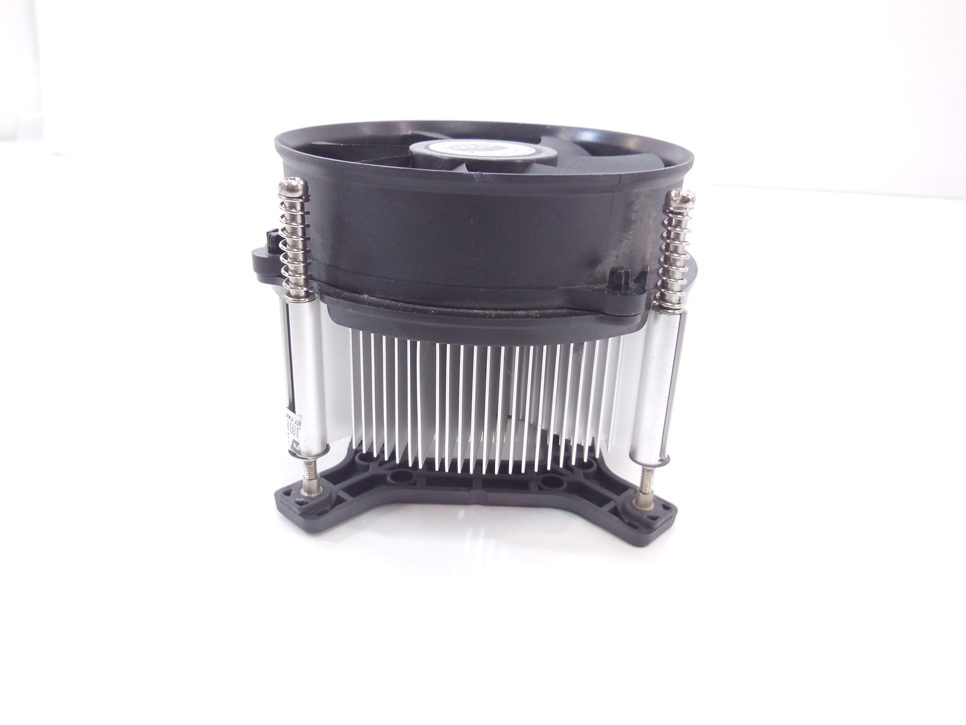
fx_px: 726
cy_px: 351
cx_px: 480
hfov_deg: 67.3
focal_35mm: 26
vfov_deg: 53.1
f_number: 3.1
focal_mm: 4.5
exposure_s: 1/30
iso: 125
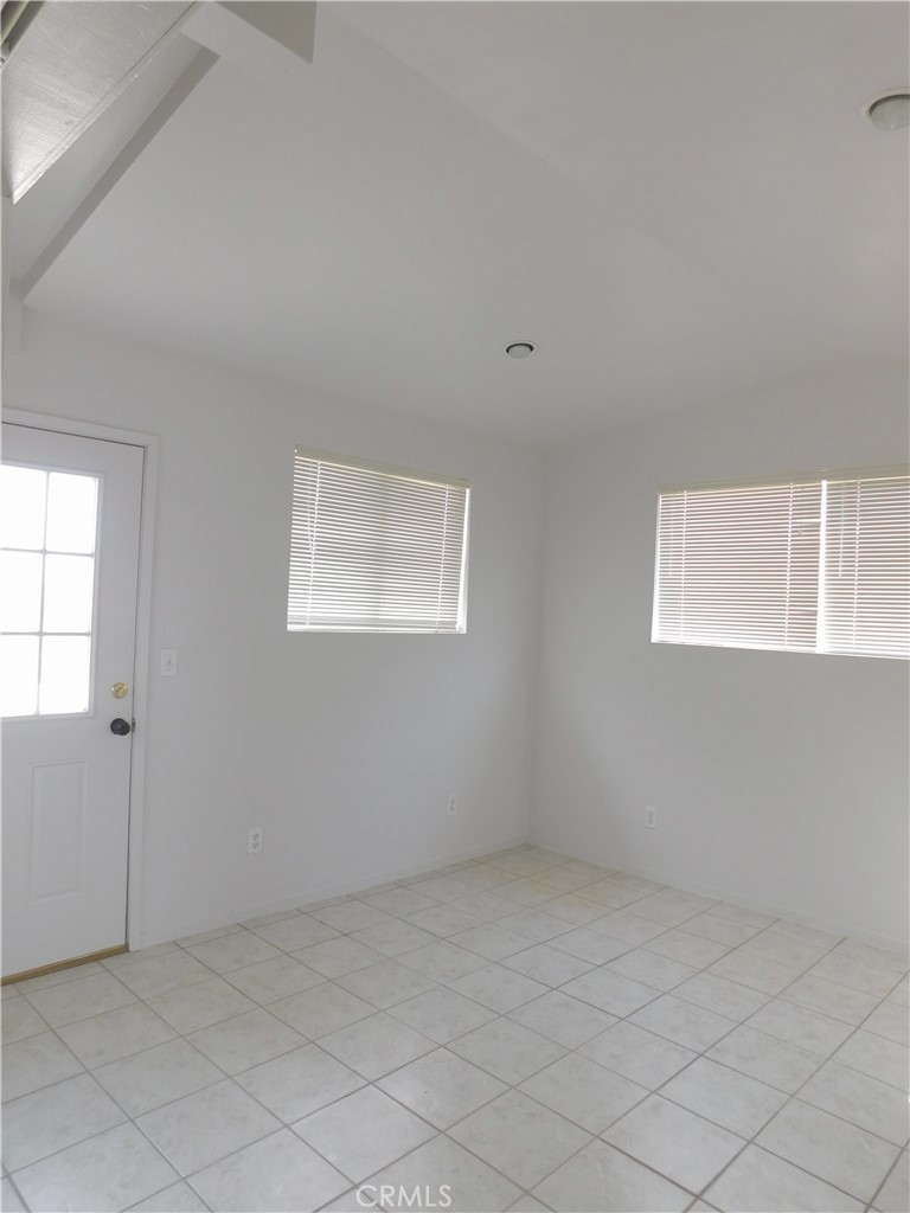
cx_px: 455
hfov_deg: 58.9
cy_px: 606
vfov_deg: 73.9
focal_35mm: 23
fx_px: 806
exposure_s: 1/50
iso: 125
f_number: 3
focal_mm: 4
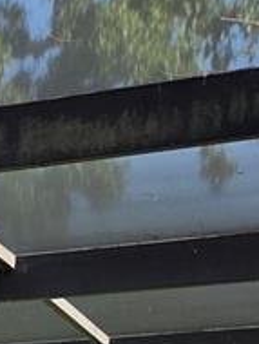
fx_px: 1443
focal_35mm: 145
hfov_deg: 9.5
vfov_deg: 11.1
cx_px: -283
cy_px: 867
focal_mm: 5.4
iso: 80
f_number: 1.8
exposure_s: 1/1265
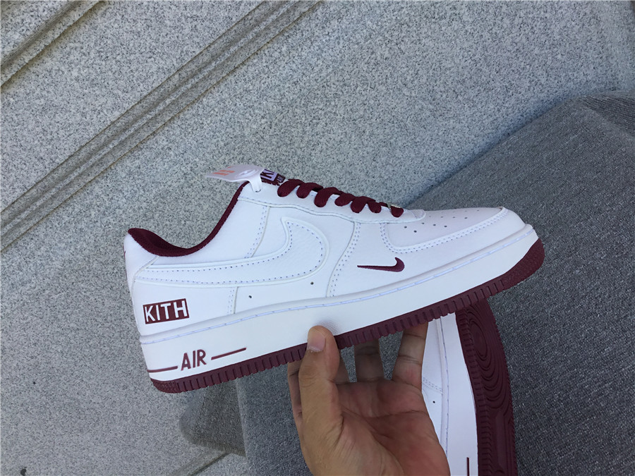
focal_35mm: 31
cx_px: 318
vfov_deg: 45.4
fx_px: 569
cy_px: 238
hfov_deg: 58.4
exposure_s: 1/306
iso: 25
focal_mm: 3.3
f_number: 2.4
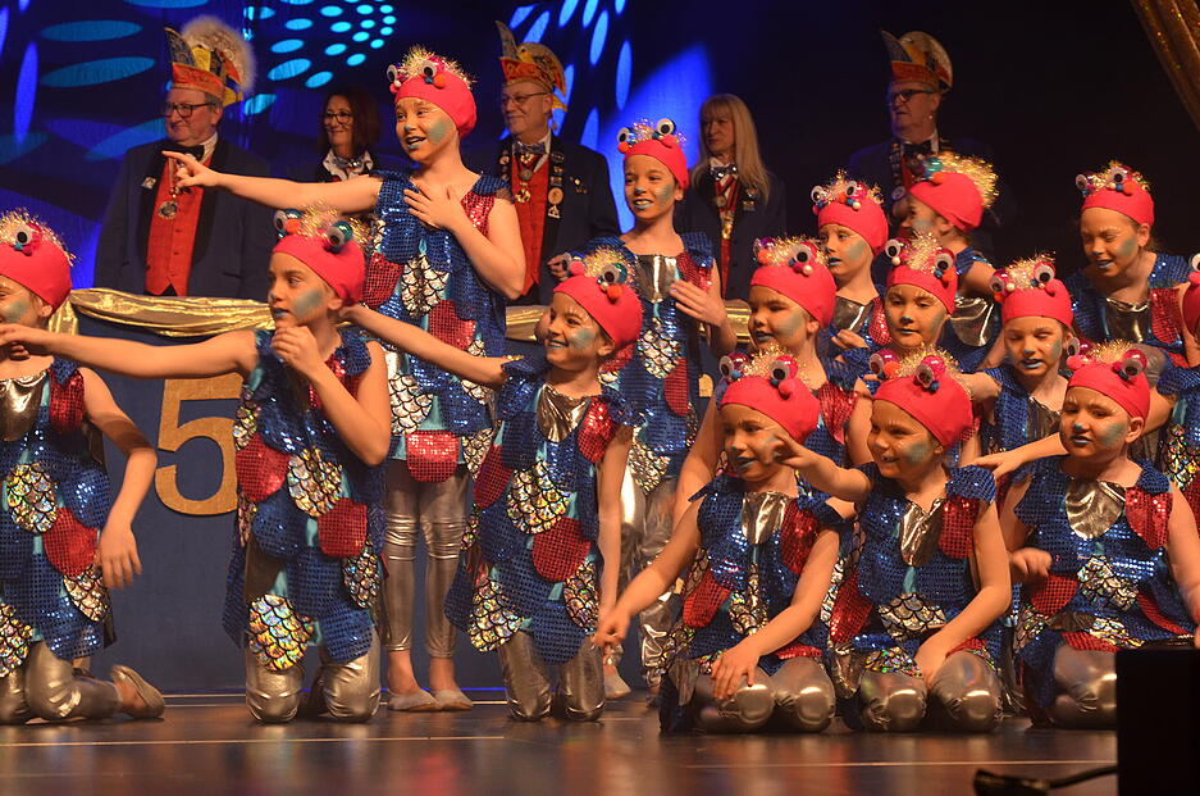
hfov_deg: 26.0
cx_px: 600
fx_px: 2595
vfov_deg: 17.4
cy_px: 398
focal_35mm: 78
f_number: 4
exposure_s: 1/60
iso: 800
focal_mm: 52
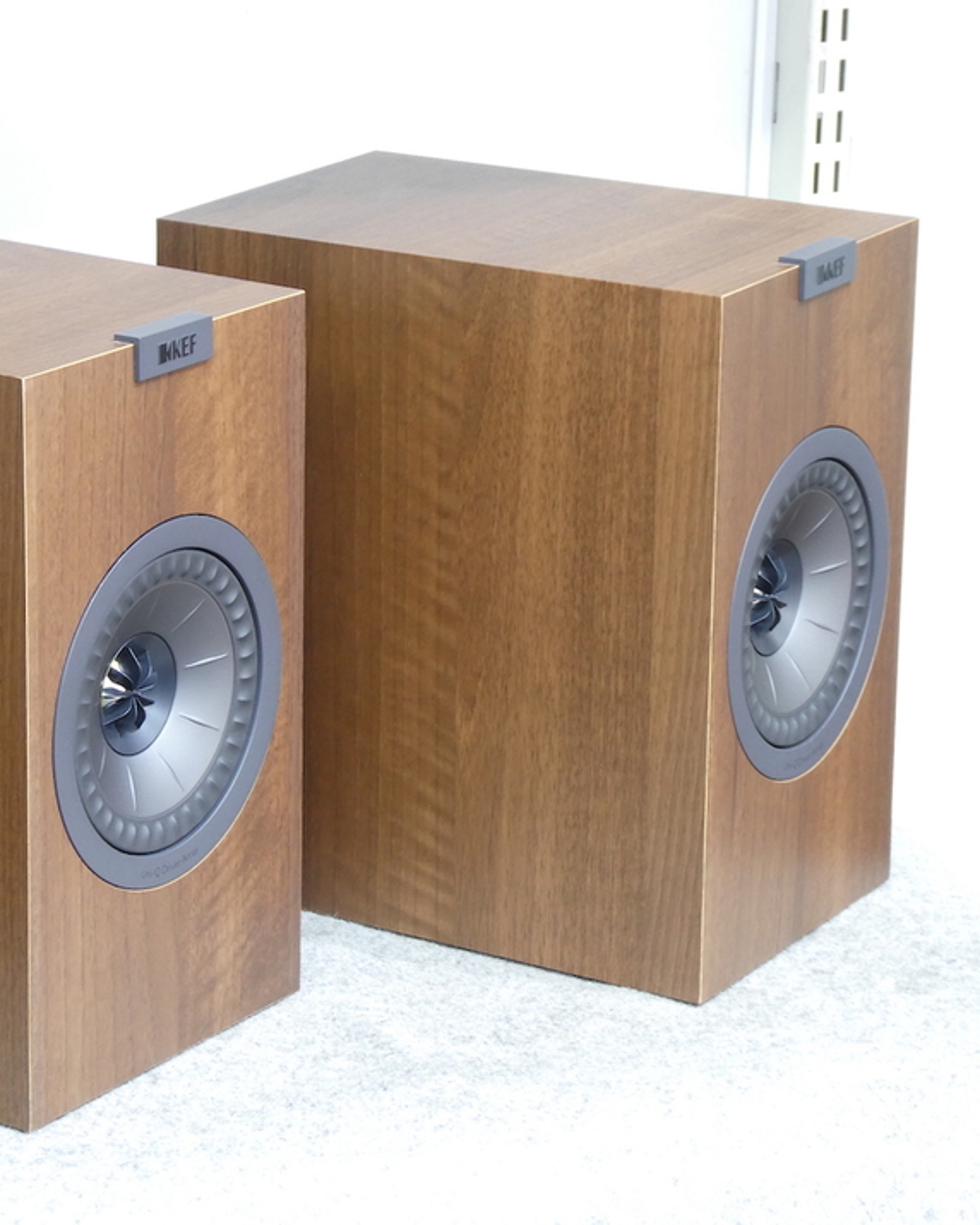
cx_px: 183
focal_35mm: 118
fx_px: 4278
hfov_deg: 13.0
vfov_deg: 16.3
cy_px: 612
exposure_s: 1/2.5
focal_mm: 16.1
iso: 200
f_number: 4.9
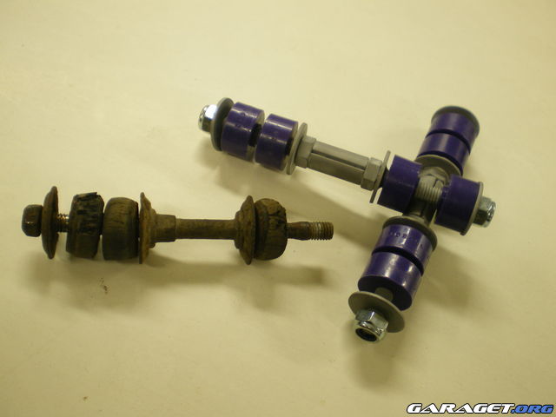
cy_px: 208
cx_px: 278
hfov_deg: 49.0
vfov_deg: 37.7
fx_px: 610
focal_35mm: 38
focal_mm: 6.3
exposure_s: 1/30
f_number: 3.1
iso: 125
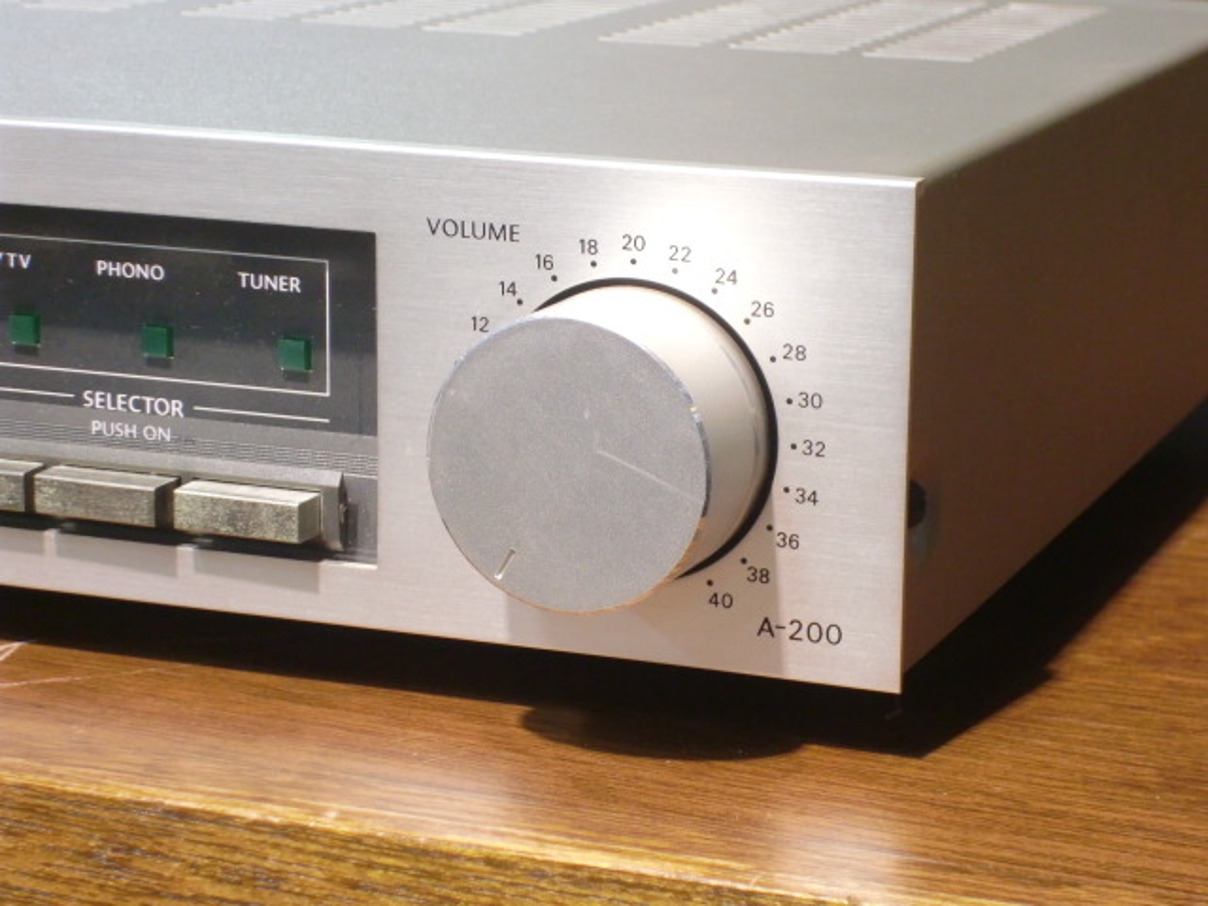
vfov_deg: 13.2
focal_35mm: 112
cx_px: 604
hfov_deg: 17.6
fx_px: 3908
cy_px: 453
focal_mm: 19.6
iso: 400
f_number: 5.8
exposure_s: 1/25
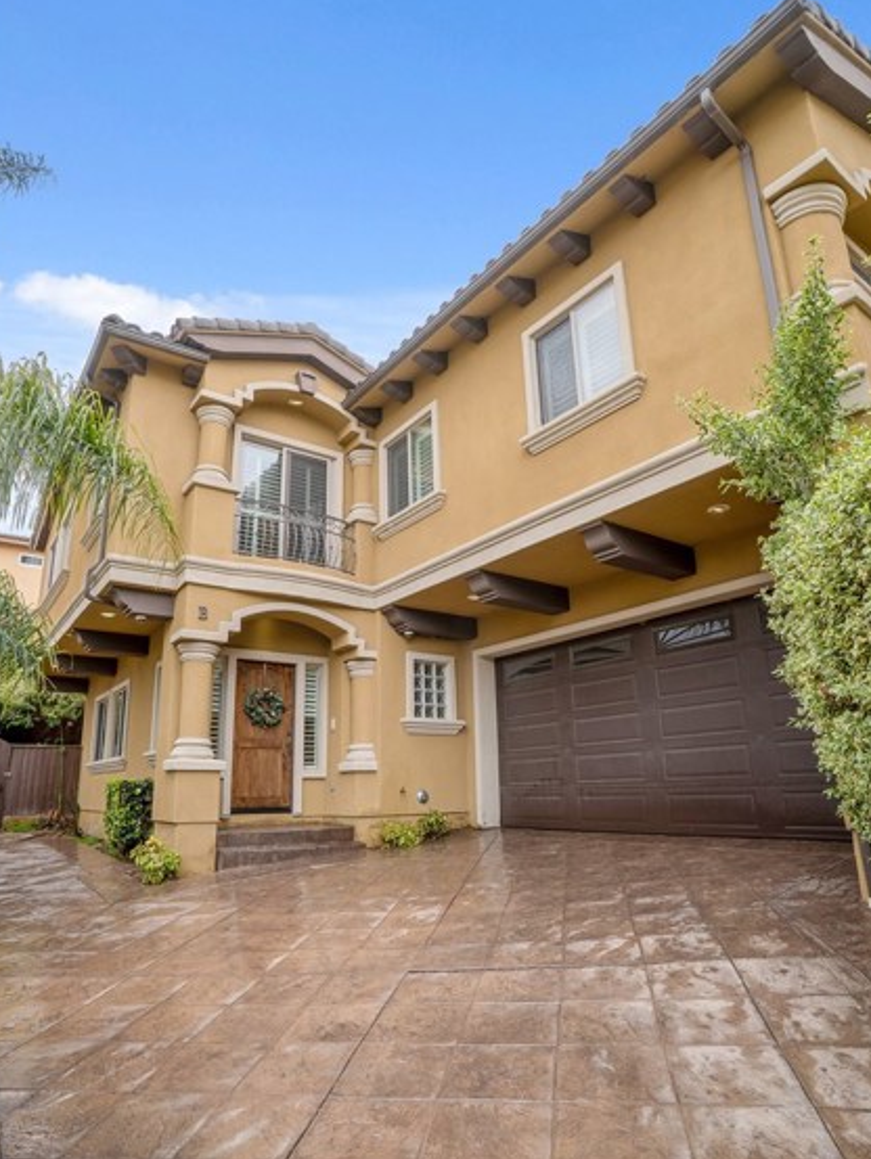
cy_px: 603
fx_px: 670
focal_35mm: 20
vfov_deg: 81.7
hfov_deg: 66.0
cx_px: 429
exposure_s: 1/320
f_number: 14
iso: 125
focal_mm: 18
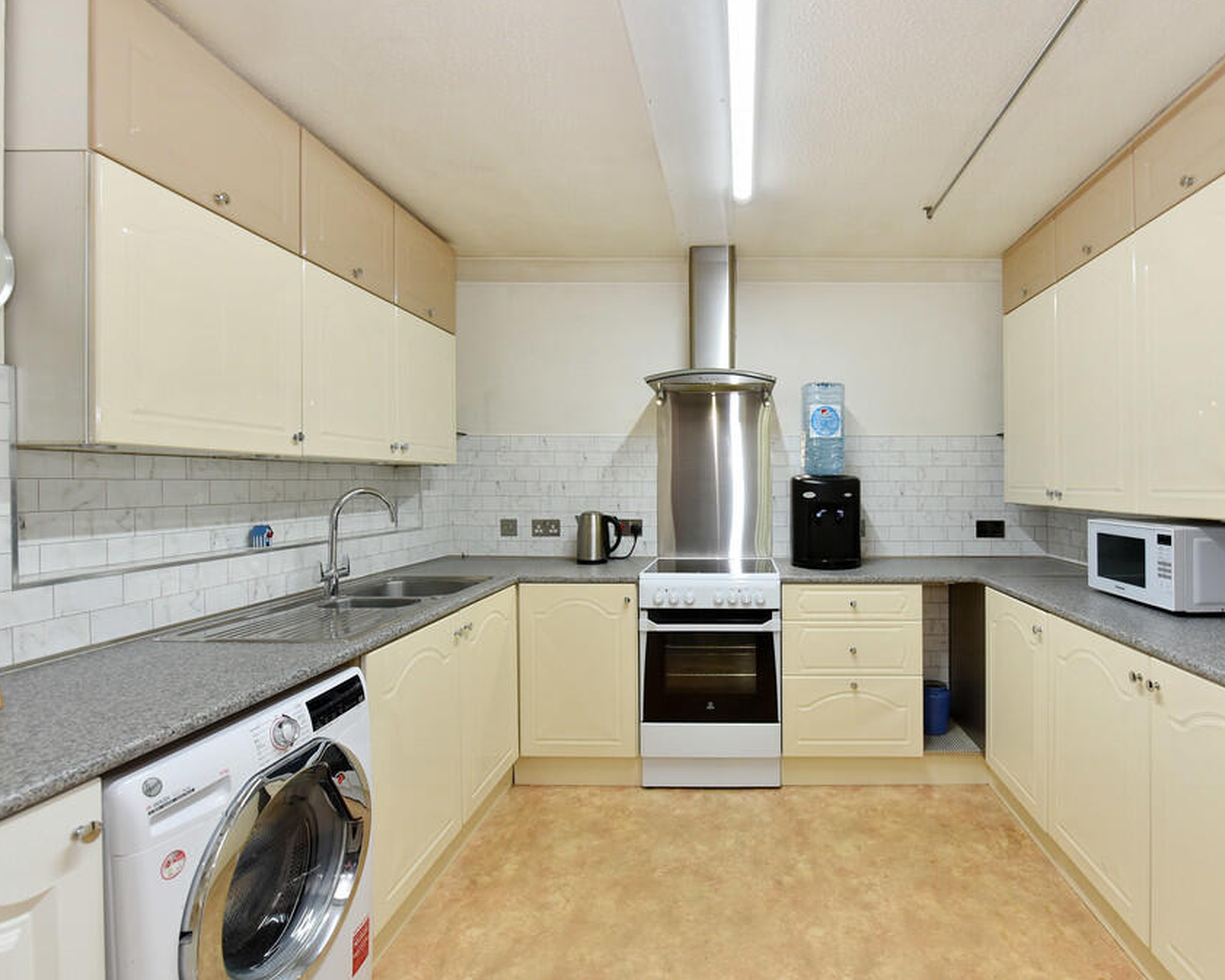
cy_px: 489
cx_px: 740
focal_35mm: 16
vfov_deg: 80.4
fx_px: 580
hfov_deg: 91.8
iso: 400
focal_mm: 14
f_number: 8
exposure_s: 1/40
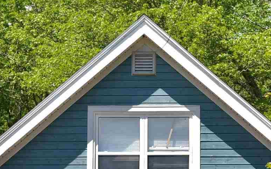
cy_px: 252
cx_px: 129
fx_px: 1219
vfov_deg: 7.8
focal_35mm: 165
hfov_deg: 12.7
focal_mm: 28
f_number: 2.8
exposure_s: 1/2000
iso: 200
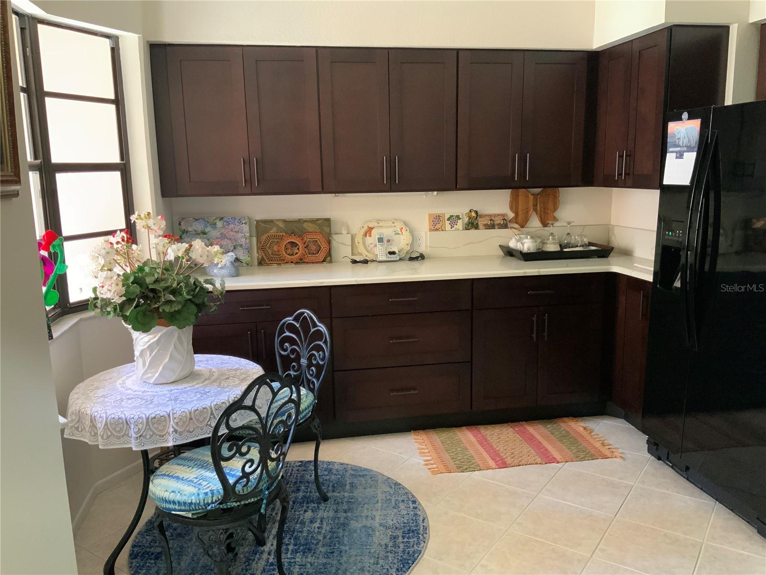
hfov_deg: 61.7
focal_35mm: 29
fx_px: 642
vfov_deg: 48.2
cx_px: 383
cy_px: 288
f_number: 1.8
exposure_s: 1/42
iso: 320
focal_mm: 3
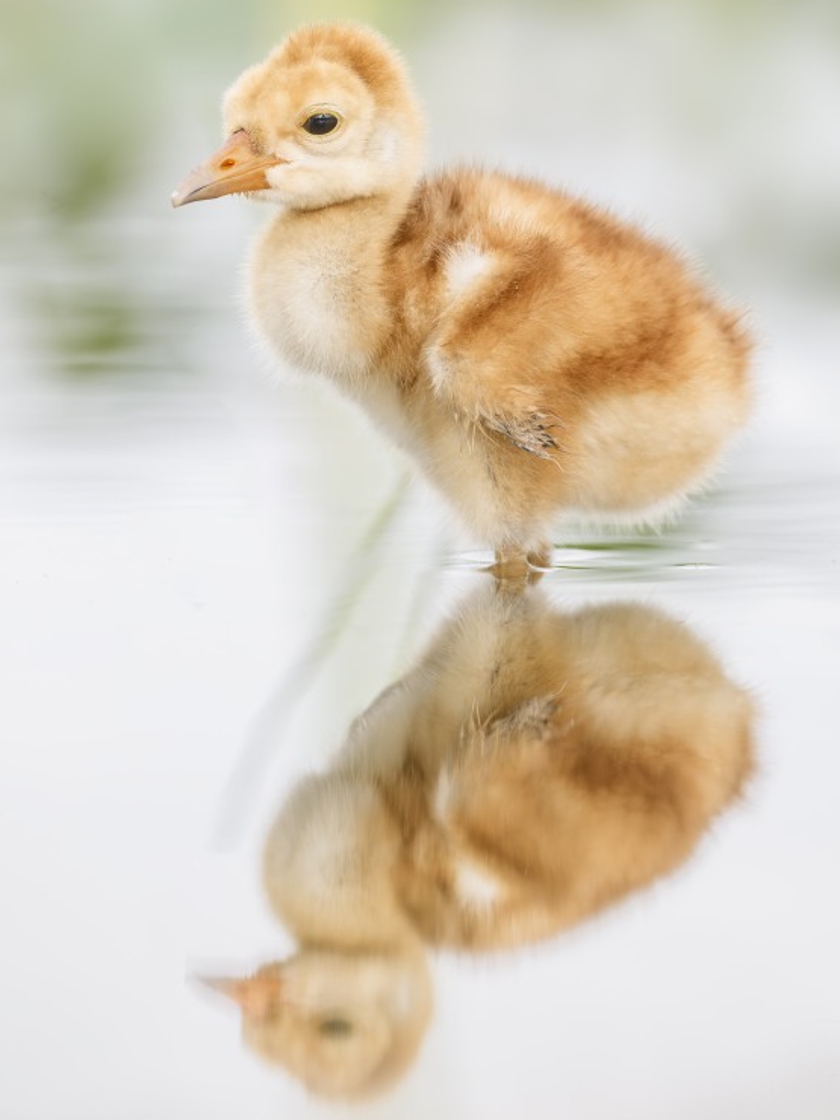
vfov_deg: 4.0
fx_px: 15886
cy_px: 539
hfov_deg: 3.0
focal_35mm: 491
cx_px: 410
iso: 1000
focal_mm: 420
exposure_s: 1/800
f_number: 4.5
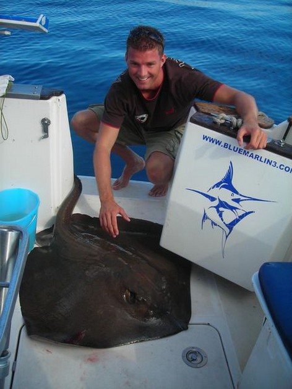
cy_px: 194
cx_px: 146
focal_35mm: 38
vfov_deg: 49.0
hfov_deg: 37.7
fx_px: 428
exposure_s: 1/307
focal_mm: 6.3
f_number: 3.2
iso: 50
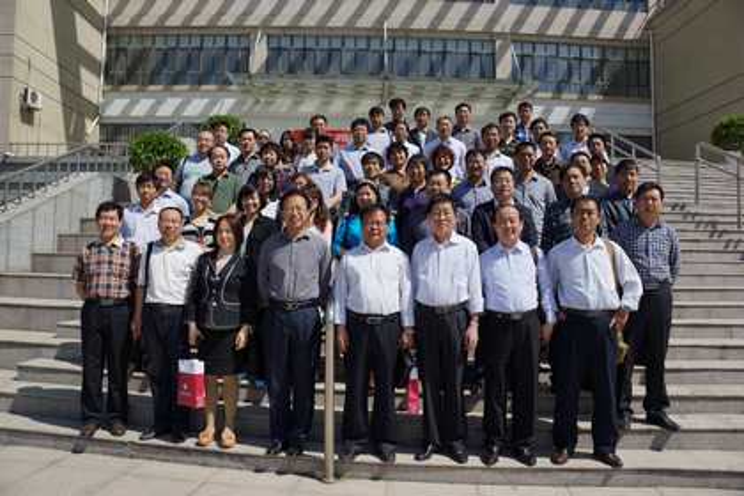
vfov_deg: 47.9
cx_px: 372
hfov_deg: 67.4
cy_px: 248
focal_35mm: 27
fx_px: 558
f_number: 8
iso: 100
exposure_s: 1/500
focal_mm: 18
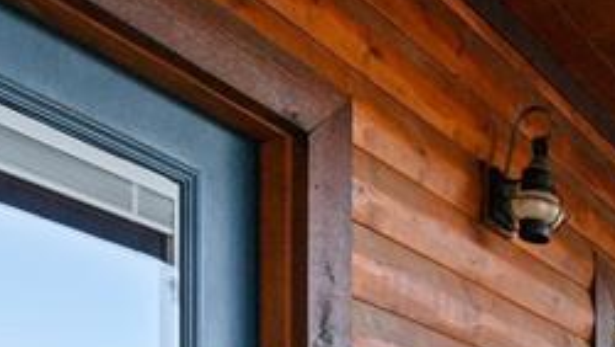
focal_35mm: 60
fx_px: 979
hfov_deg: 30.1
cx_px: 727
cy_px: 625
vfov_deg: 16.7
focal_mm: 14
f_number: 5.6
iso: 640
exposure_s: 1/125
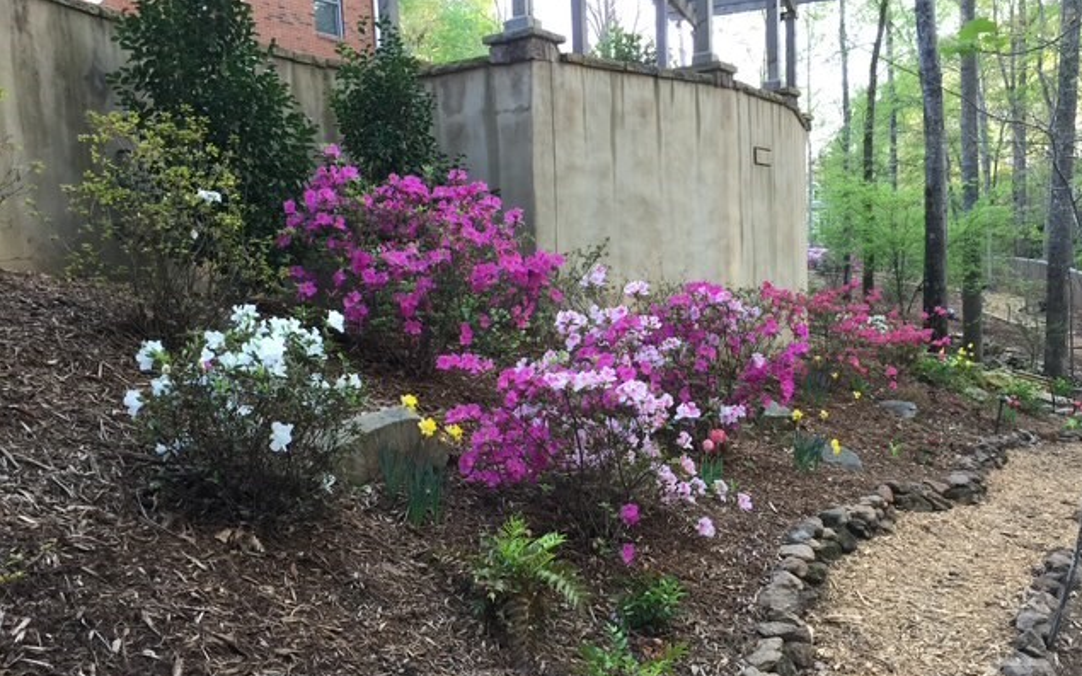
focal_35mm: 31
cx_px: 542
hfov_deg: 61.2
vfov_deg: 40.6
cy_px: 375
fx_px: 914
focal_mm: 4.15
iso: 40
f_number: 2.2
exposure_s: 1/30
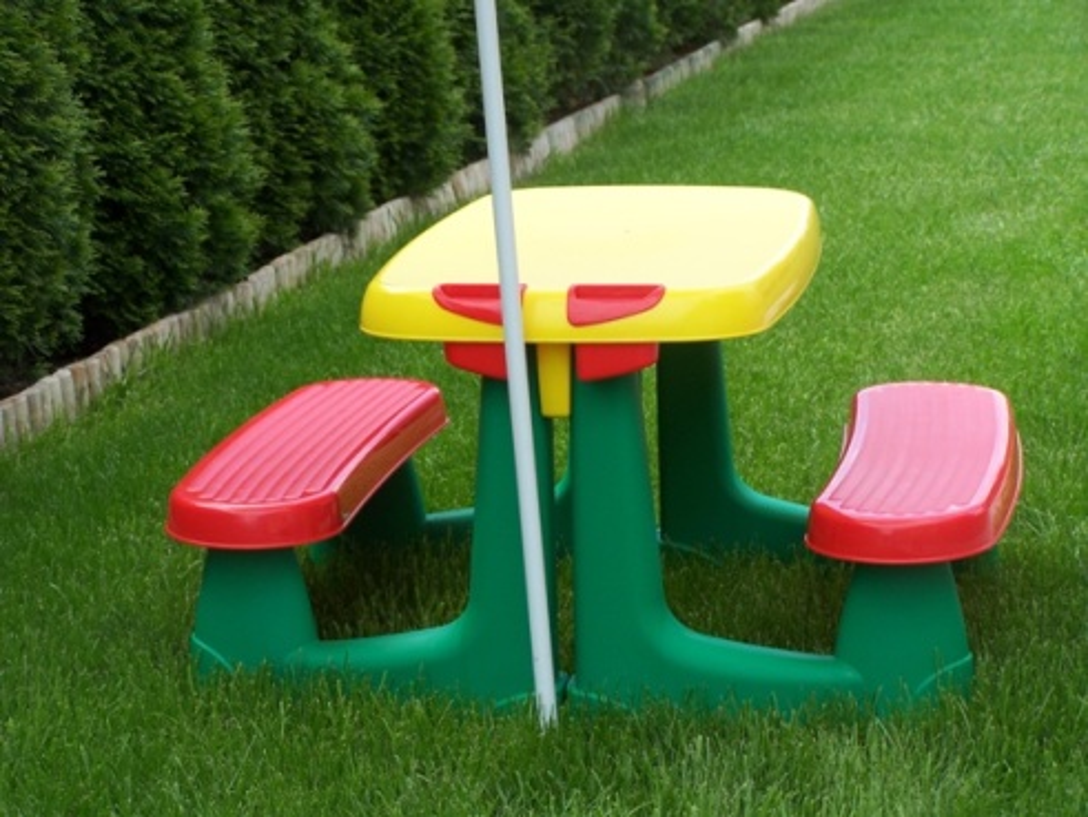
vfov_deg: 14.1
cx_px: 544
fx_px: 3303
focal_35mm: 105
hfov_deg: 18.7
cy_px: 408
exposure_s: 1/320
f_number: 3.2
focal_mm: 17.5
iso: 80
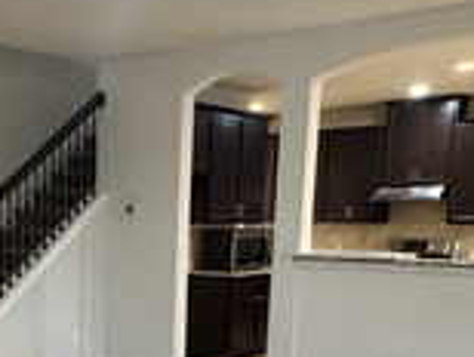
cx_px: 71
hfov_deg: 32.0
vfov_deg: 23.6
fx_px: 795
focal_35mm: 58
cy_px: 397
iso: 500
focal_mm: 2.22
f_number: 2.2
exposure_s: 1/60
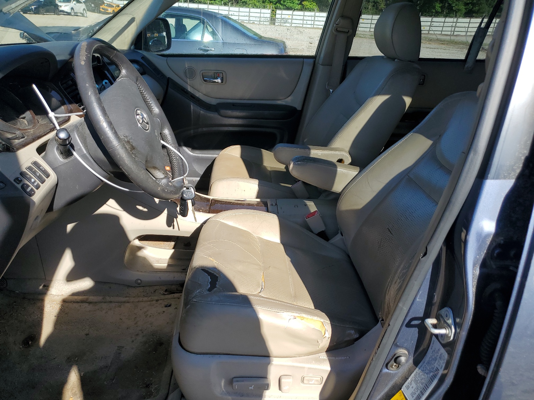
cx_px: 267
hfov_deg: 67.3
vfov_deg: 53.1
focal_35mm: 26
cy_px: 200
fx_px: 401
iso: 50
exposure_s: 1/1667
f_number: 1.5
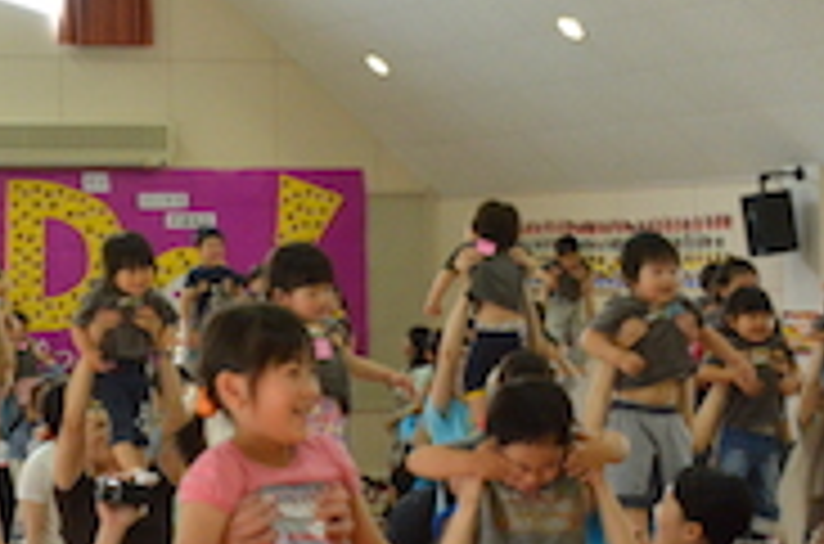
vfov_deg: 14.8
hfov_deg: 21.7
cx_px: 99
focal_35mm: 92
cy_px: 245
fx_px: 2100
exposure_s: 1/200
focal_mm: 28
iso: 4000
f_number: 7.1
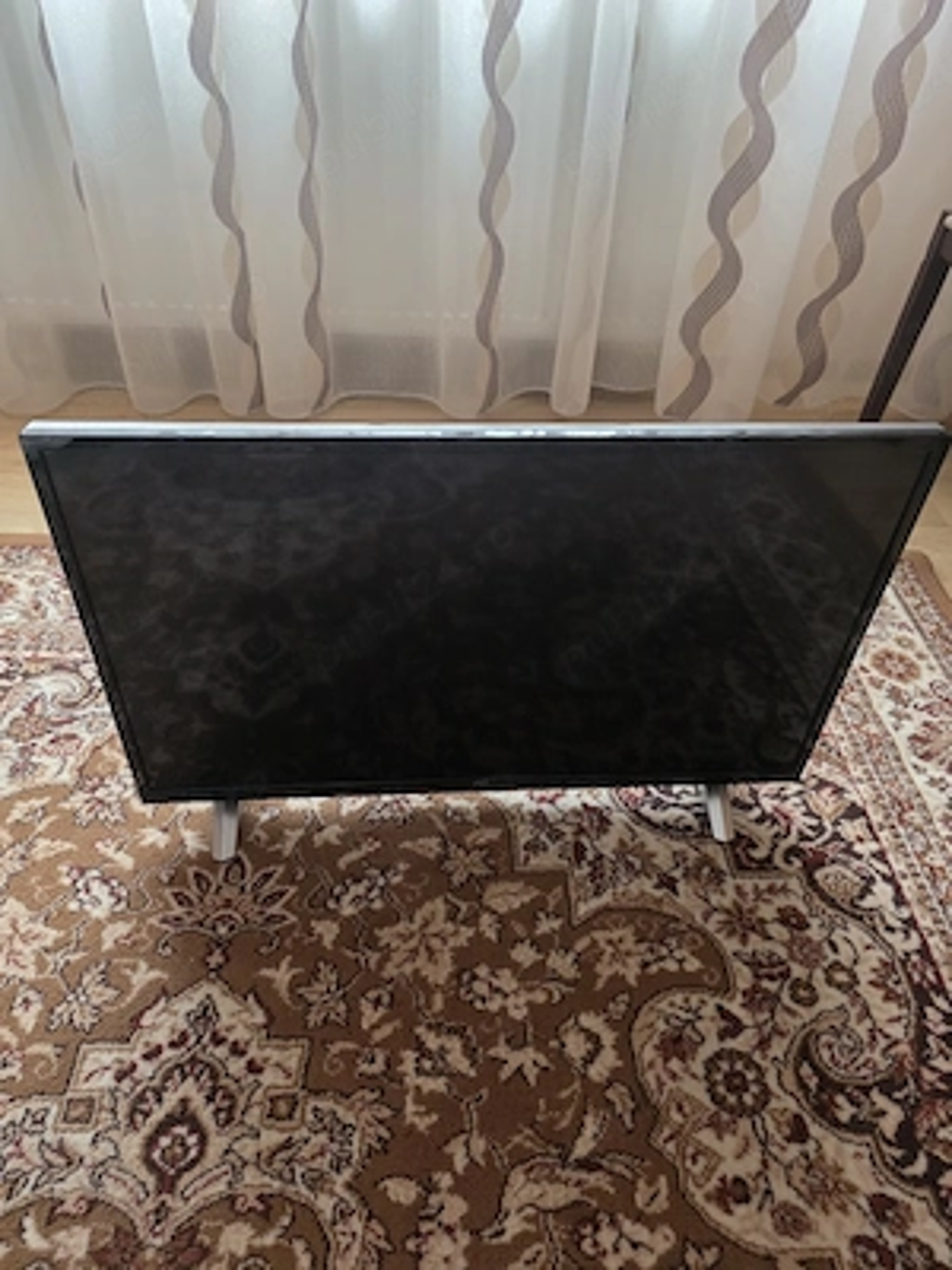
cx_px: 476
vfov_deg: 73.9
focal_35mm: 23
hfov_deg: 58.9
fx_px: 843
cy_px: 635
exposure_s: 1/101
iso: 400
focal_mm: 6.3
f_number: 1.7
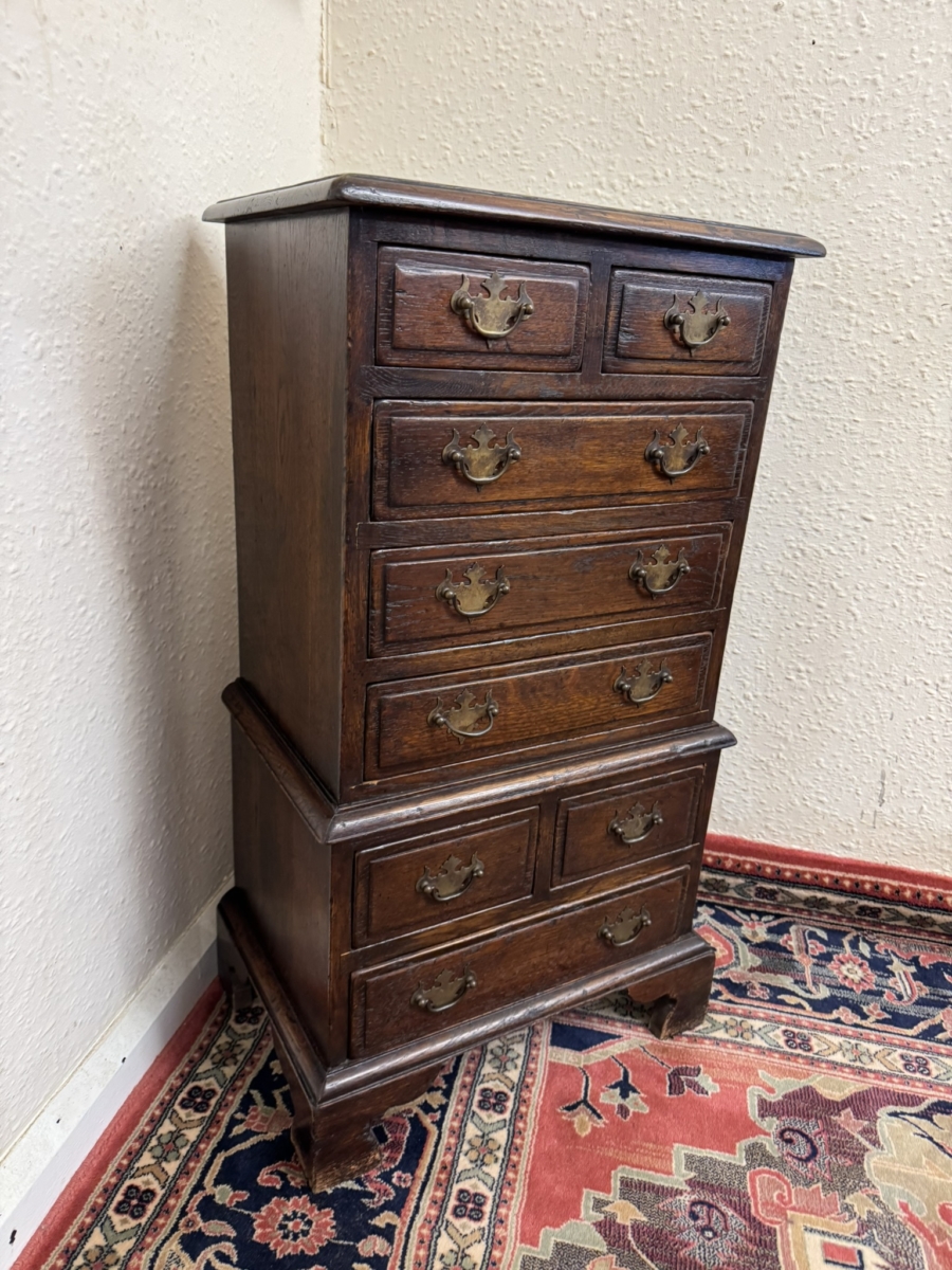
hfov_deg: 56.8
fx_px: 880
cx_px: 476
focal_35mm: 24
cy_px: 635
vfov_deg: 71.6
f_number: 1.78
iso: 320
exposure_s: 1/50
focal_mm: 6.76
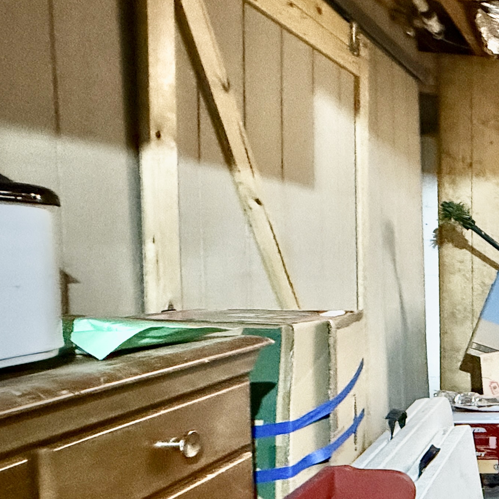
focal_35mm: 37
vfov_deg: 44.7
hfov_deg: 29.1
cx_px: 738
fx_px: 603
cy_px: 301
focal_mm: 2.22
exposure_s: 1/60
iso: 1000
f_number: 2.2
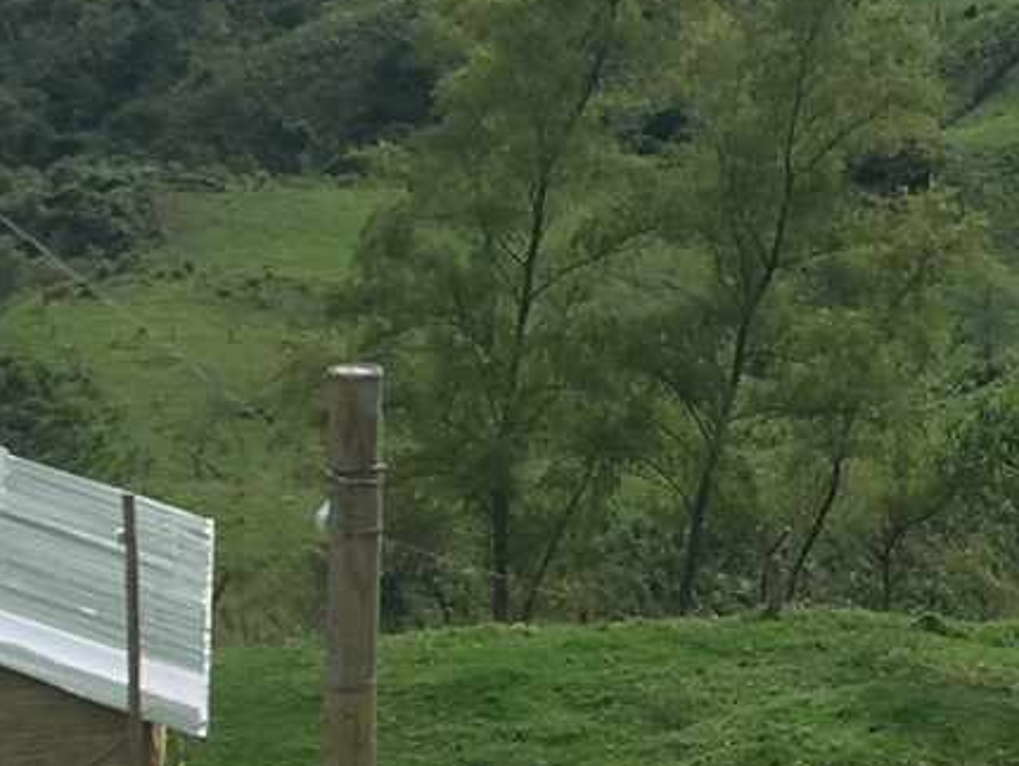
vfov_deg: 10.7
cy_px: 268
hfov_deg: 13.9
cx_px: 1211
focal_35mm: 138
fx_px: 4065
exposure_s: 1/499
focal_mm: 4.15
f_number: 2.2
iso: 25
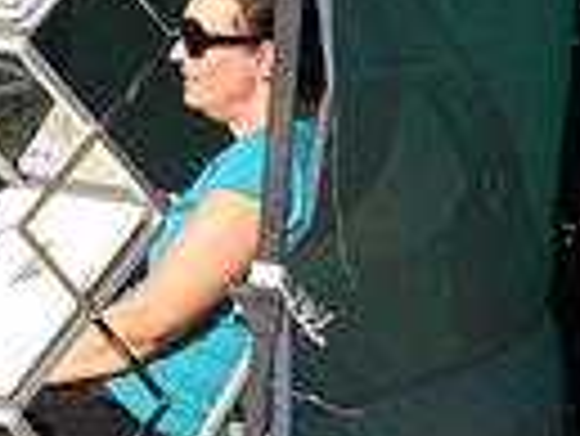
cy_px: -52
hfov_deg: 6.9
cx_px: -1214
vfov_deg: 5.8
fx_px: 4296
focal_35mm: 256
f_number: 11
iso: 800
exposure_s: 1/500
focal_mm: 27
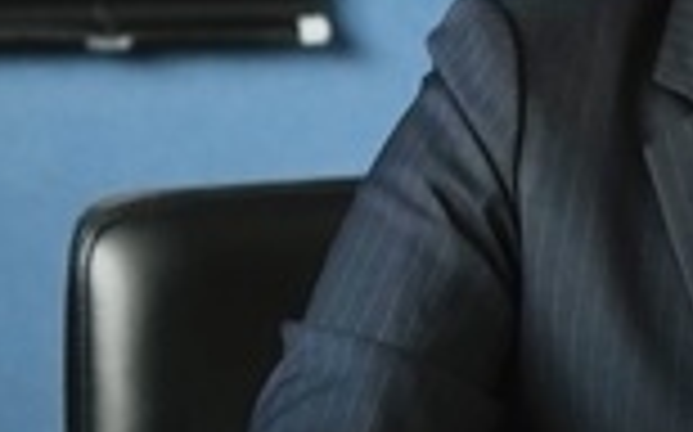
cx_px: 378
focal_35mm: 193
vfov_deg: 6.8
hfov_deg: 10.9
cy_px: 184
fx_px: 3642
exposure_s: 1/400
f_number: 2.8
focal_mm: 54
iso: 800
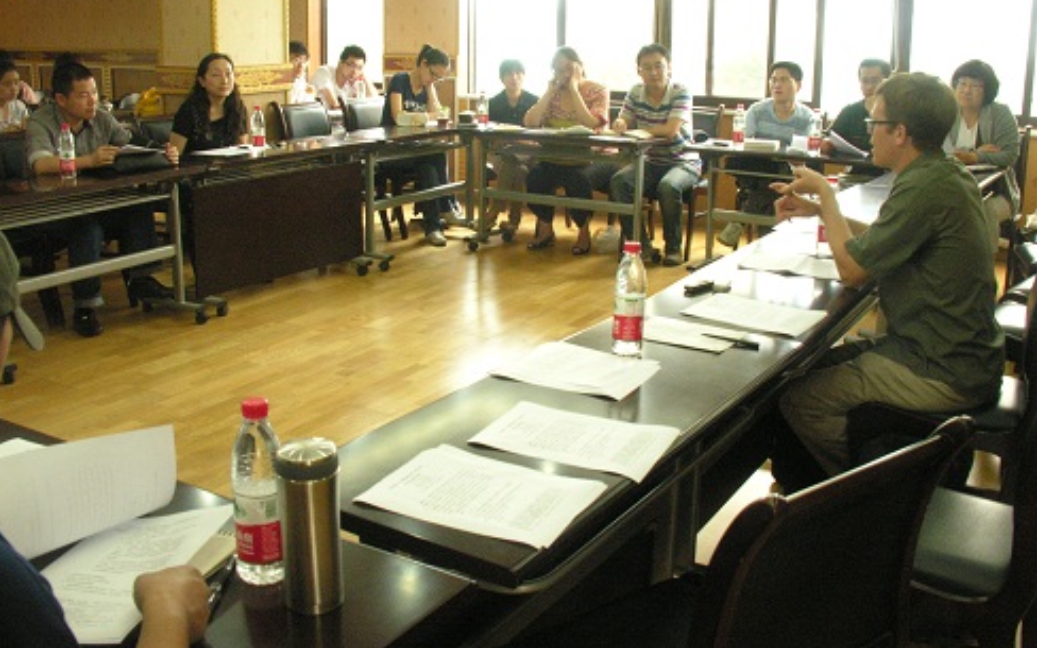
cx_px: 527
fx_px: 1074
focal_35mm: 38
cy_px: 267
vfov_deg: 33.5
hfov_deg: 51.5
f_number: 5.6
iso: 400
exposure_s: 1/8
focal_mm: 8.9
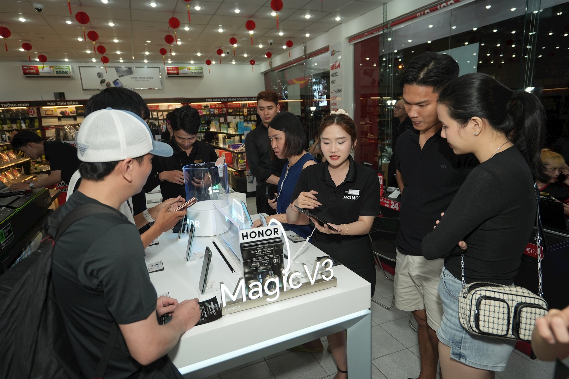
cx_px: 284
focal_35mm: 21
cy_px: 190
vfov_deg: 59.5
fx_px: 332
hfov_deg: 81.2
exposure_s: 1/160
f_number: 4
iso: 200
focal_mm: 21
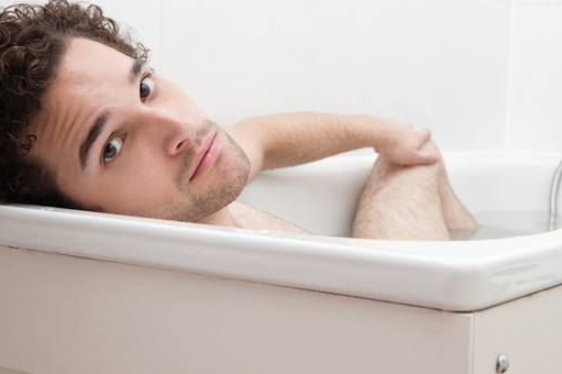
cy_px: 142
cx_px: 331
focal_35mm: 68
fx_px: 1061
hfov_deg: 29.6
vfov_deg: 20.0
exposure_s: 1/100
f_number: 8
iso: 200
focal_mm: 48
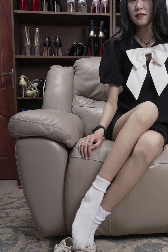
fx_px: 259
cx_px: 107
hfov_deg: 35.7
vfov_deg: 51.7
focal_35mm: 37
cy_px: 143
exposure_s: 1/125
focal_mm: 28
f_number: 13
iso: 125
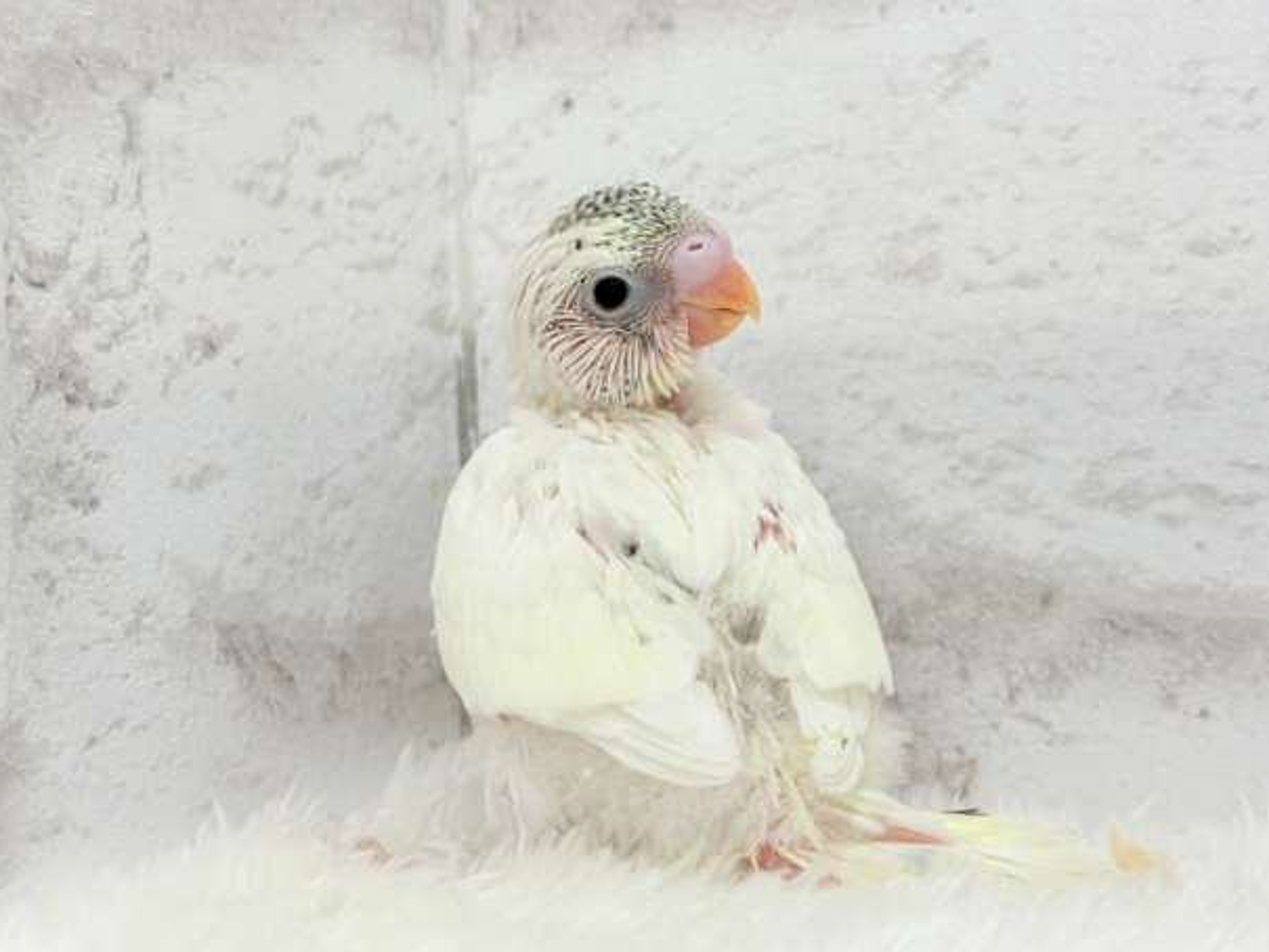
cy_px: 453
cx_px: 629
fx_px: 2017
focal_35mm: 55
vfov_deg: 26.6
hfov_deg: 34.9
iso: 32
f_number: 1.6
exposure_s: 1/50
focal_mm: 5.96
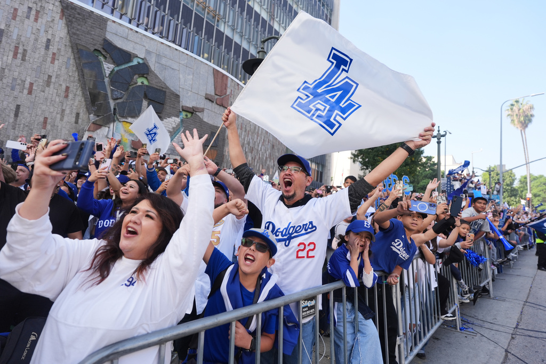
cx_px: 273
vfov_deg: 67.4
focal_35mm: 18
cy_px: 182
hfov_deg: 90.0
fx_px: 273
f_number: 2.8
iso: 400
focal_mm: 18
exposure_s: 1/2500
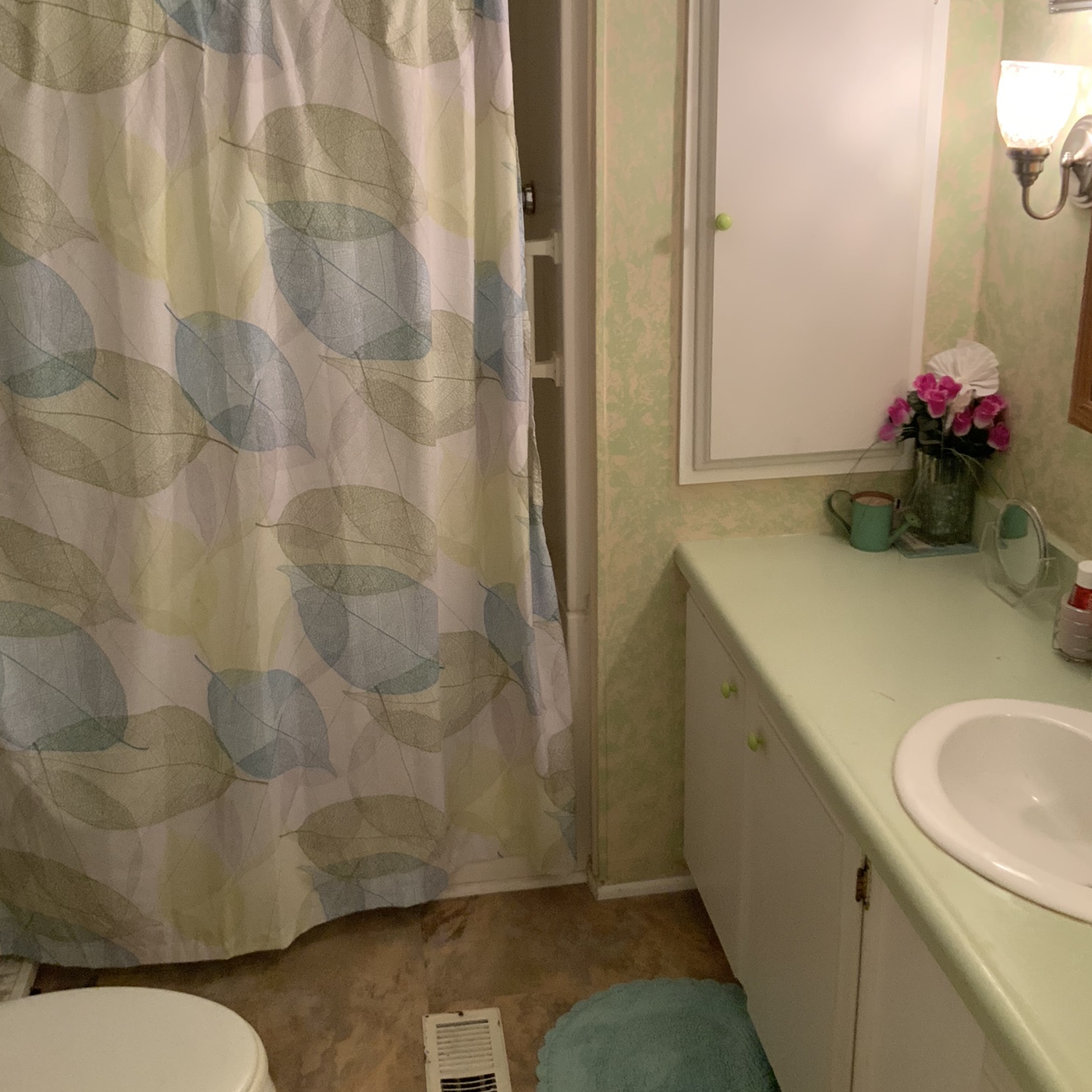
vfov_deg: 47.0
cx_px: 551
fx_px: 1249
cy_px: 456
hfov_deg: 47.2
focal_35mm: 35
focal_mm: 3
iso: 160
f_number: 1.8
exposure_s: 1/60
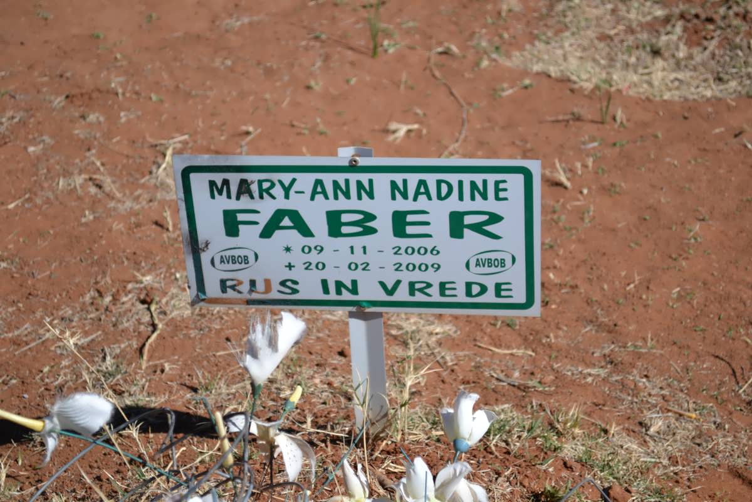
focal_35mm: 82
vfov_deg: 16.6
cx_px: 376
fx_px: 1723
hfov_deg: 24.6
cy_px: 251
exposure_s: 1/125
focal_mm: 55
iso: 100
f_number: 5.6
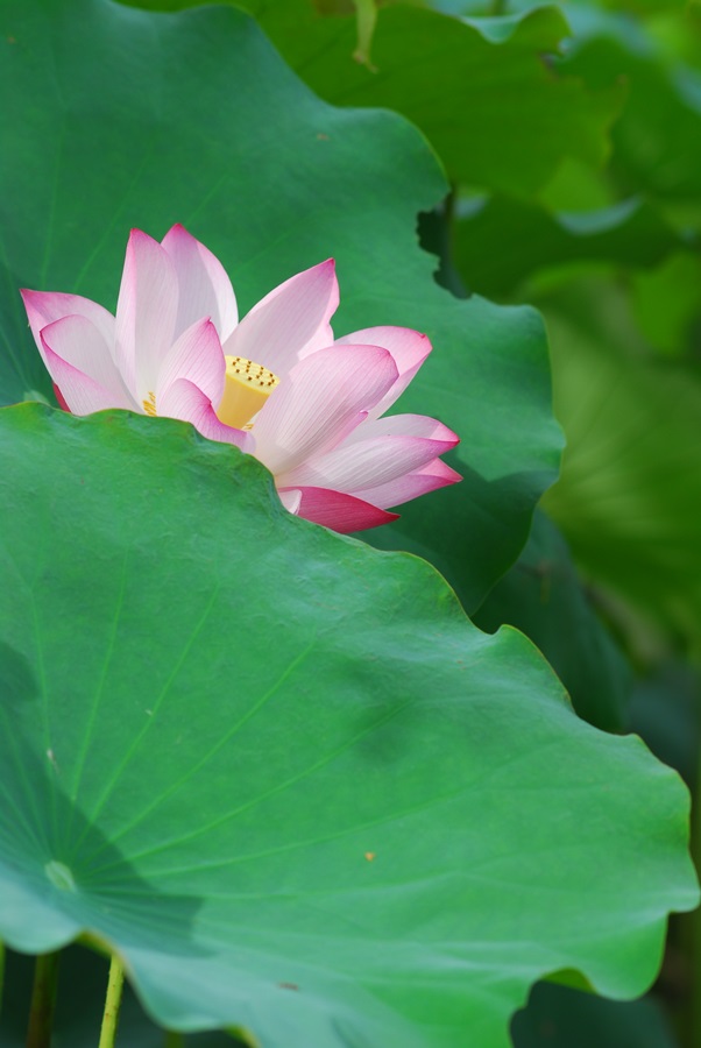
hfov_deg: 6.8
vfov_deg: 10.1
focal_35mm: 202
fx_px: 5901
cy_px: 524
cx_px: 350
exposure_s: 1/80
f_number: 6.3
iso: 100
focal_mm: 135
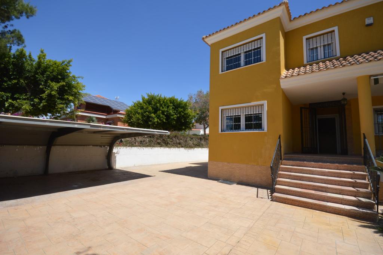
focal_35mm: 15
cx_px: 192
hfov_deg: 100.4
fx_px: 159
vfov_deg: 77.2
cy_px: 128
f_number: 8
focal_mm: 10
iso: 100
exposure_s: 1/250
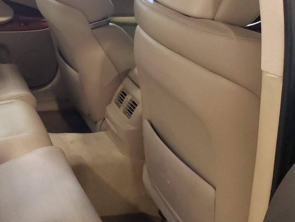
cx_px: 11
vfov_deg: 27.5
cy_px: 121
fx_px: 452
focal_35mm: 53
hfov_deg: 33.5
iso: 392
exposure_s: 1/30
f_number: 1.5
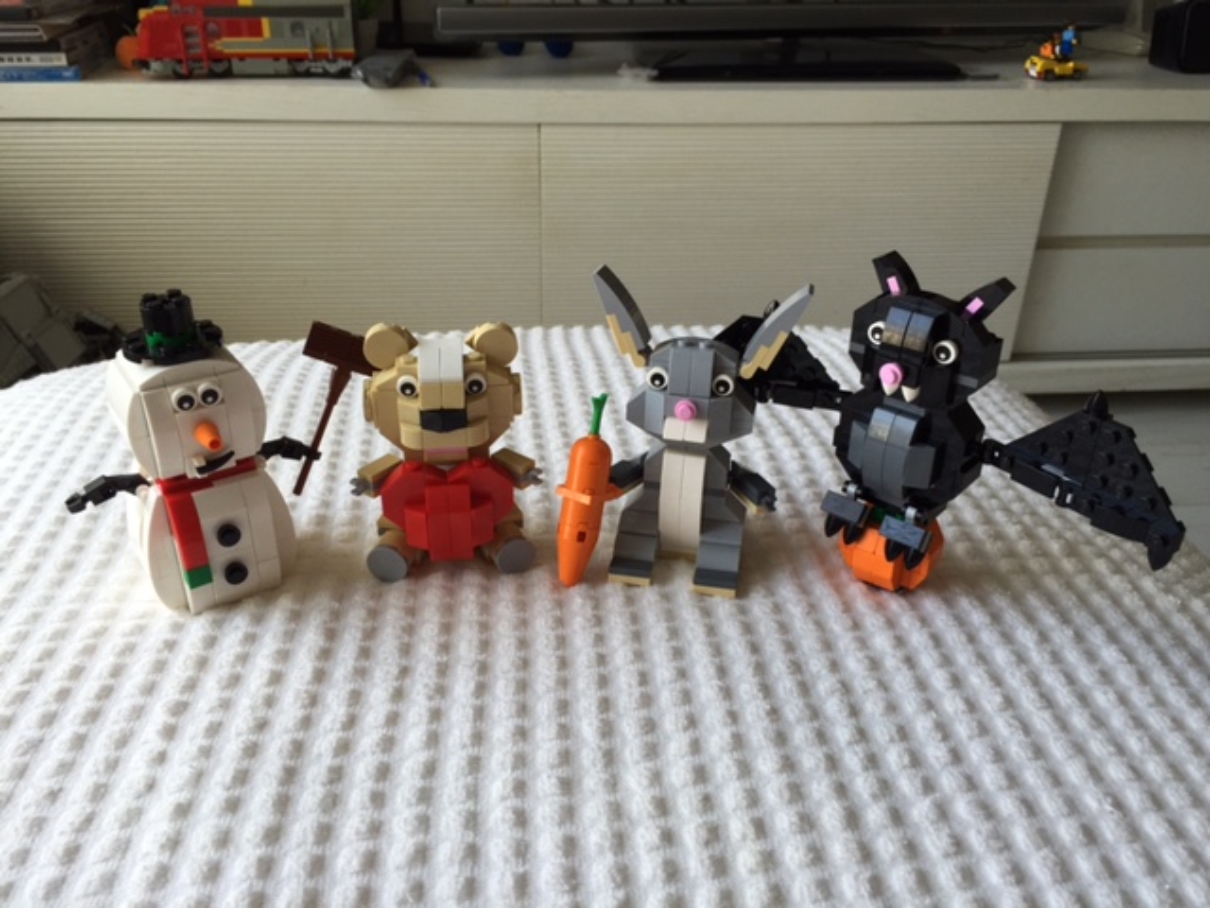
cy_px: 454
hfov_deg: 61.7
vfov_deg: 48.2
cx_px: 605
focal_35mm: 29
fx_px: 1014
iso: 40
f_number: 2.2
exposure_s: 1/120
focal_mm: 4.15
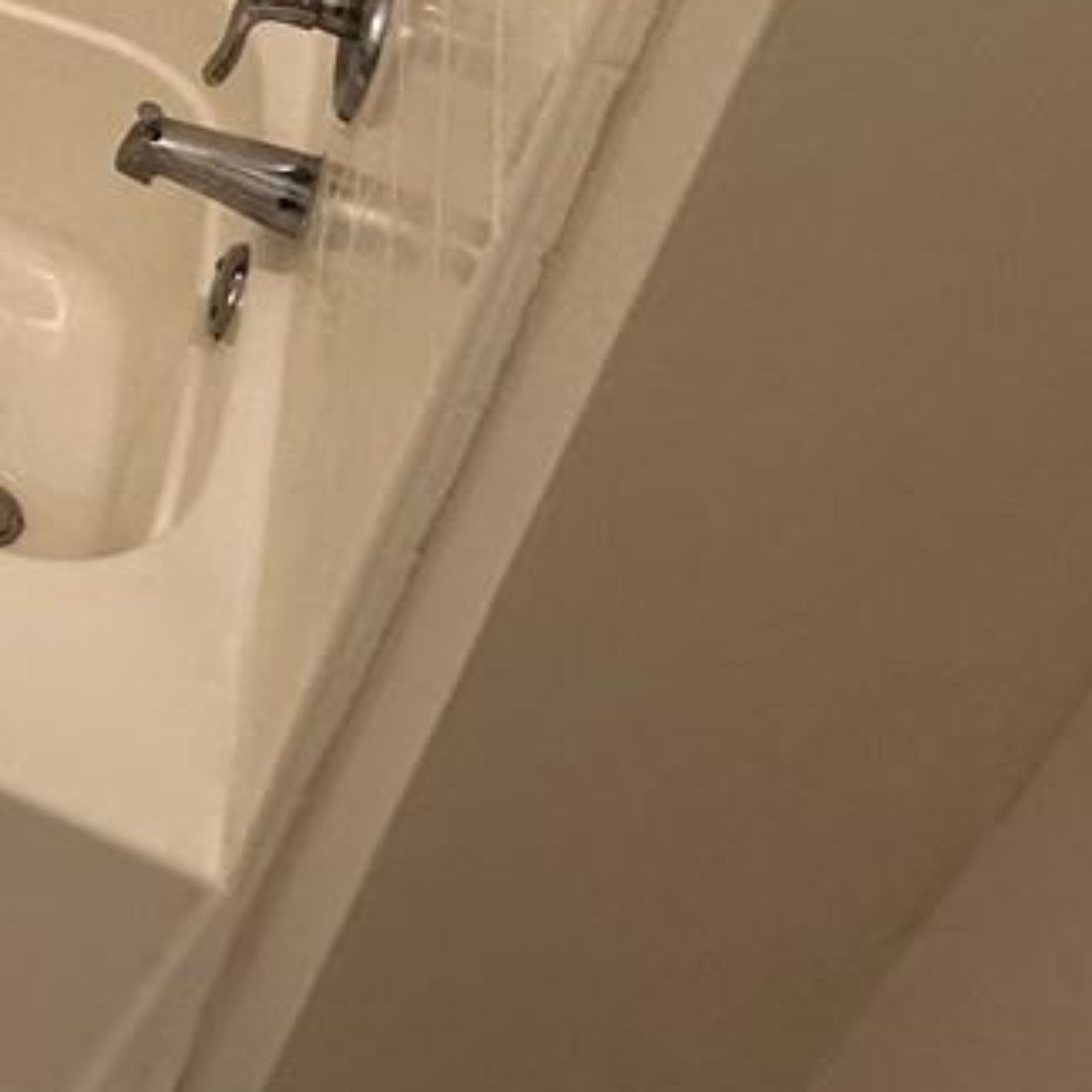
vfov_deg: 23.2
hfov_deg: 21.2
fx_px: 2177
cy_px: -501
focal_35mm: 61
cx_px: -753
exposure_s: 1/120
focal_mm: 2.22
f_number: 2.2
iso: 160
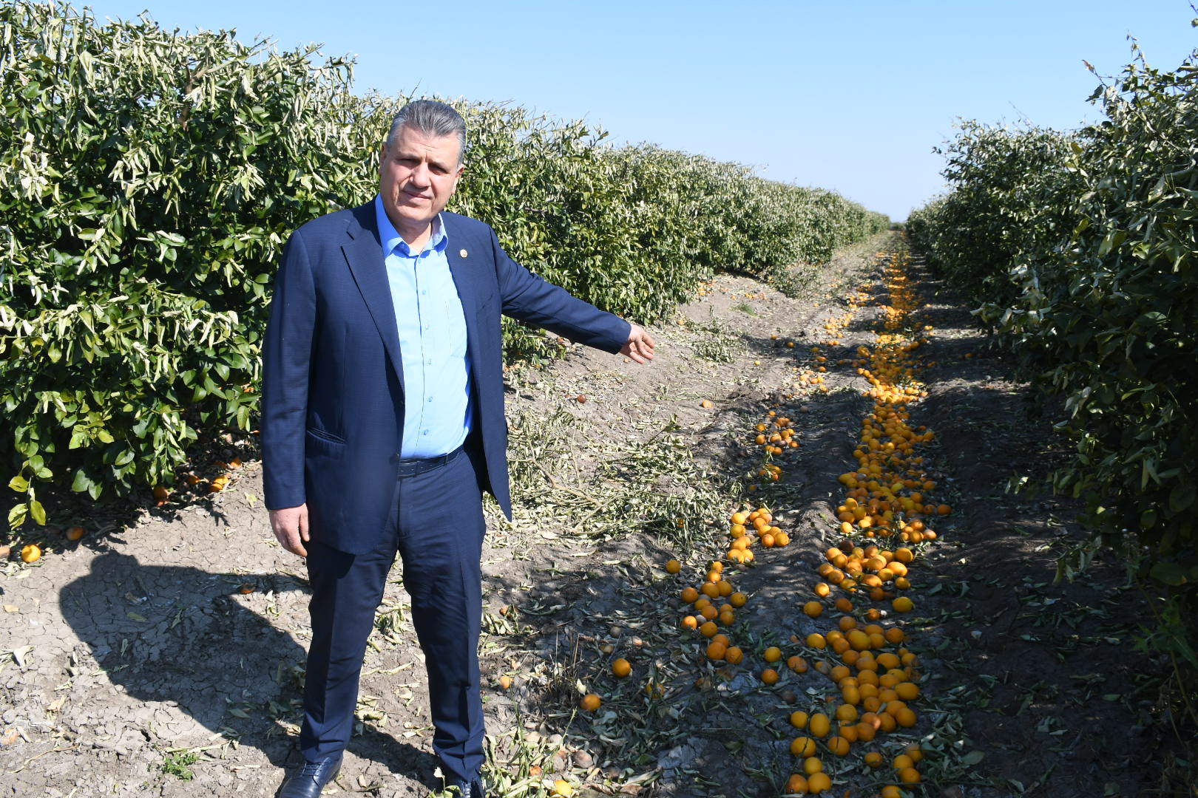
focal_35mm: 27
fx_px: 898
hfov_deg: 67.4
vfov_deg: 47.9
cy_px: 399
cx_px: 599
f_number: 10
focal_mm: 18
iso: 250
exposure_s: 1/400
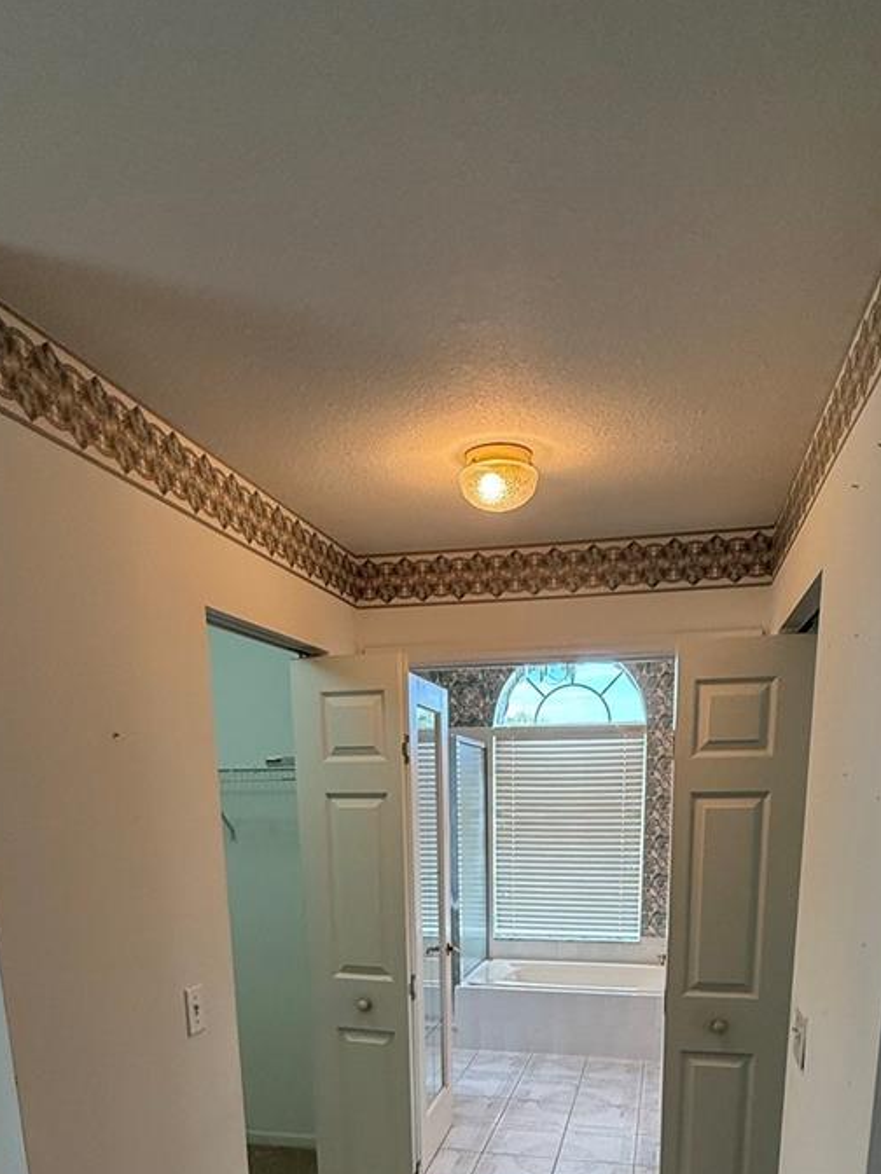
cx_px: 482
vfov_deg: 61.9
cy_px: 984
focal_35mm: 25
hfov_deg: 54.8
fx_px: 848
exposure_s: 1/120
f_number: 2.2
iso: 160
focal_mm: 2.22
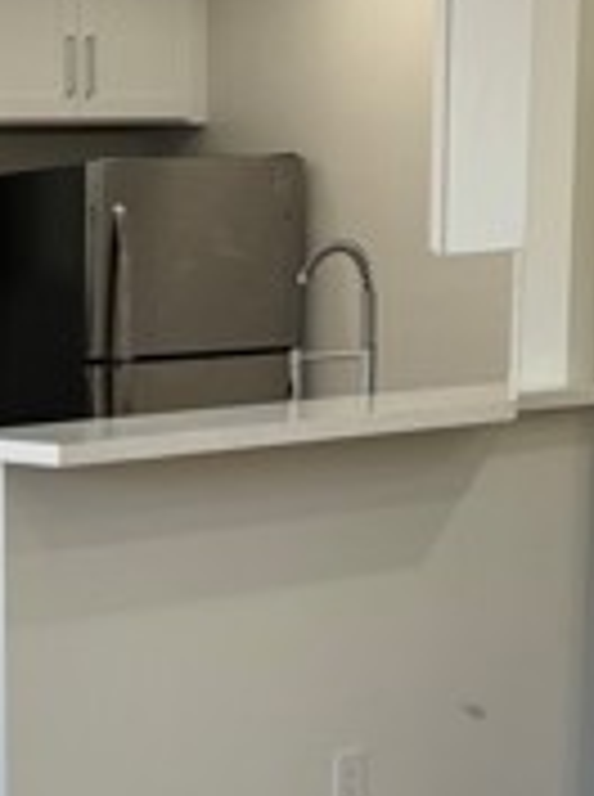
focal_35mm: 87
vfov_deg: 21.9
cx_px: -234
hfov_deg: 15.8
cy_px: 760
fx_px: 1998
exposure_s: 1/121
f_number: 1.78
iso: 64
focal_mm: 6.76
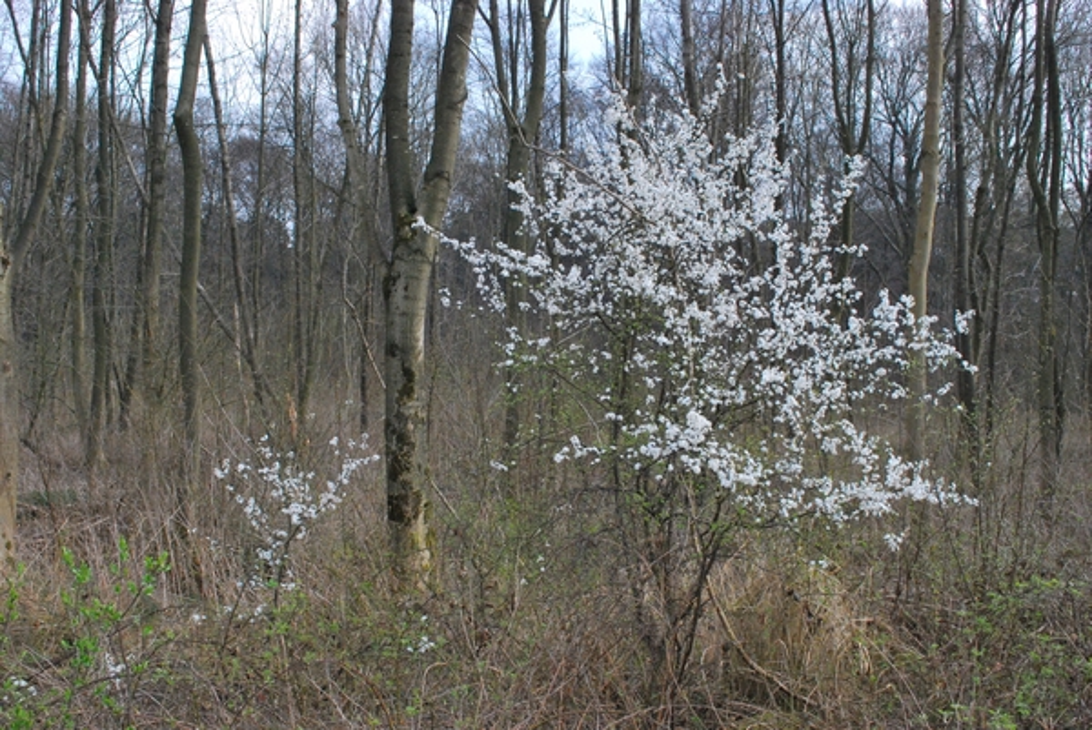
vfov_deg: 36.9
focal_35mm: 36
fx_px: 1093
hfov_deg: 53.1
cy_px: 365
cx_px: 546
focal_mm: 24
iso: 1600
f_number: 11
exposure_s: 1/500
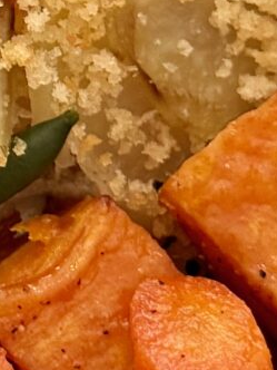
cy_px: -103
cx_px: -197
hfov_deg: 7.8
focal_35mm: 185
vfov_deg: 10.5
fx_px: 1974
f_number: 1.78
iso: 400
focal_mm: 6.76
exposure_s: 1/60
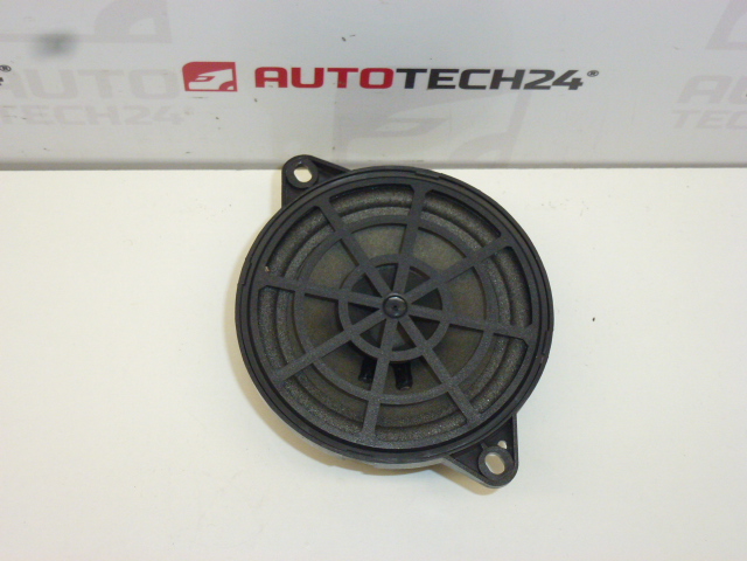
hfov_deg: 36.8
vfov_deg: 28.0
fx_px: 1122
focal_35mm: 52
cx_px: 374
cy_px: 280
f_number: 4.3
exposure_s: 1/200
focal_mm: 9.4
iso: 400
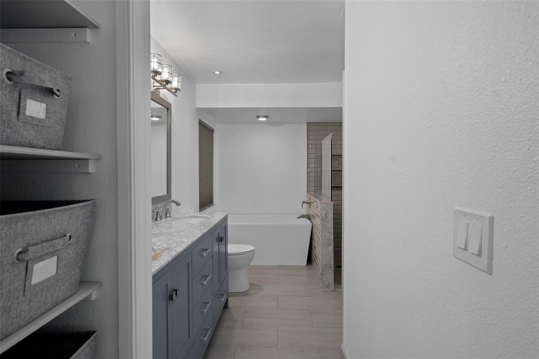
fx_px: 284
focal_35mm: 19
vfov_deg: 64.5
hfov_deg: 86.9
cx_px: 270
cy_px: 180
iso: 400
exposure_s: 1/40
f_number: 8
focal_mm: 19
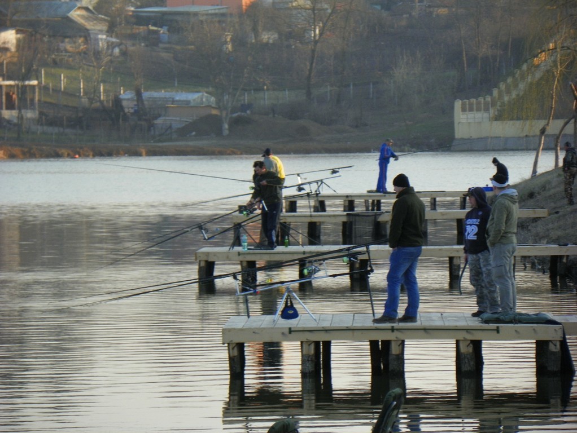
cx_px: 288
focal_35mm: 324
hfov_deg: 6.1
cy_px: 216
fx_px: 5404
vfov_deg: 4.6
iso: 64
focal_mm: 57.7
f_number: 4.5
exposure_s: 1/160
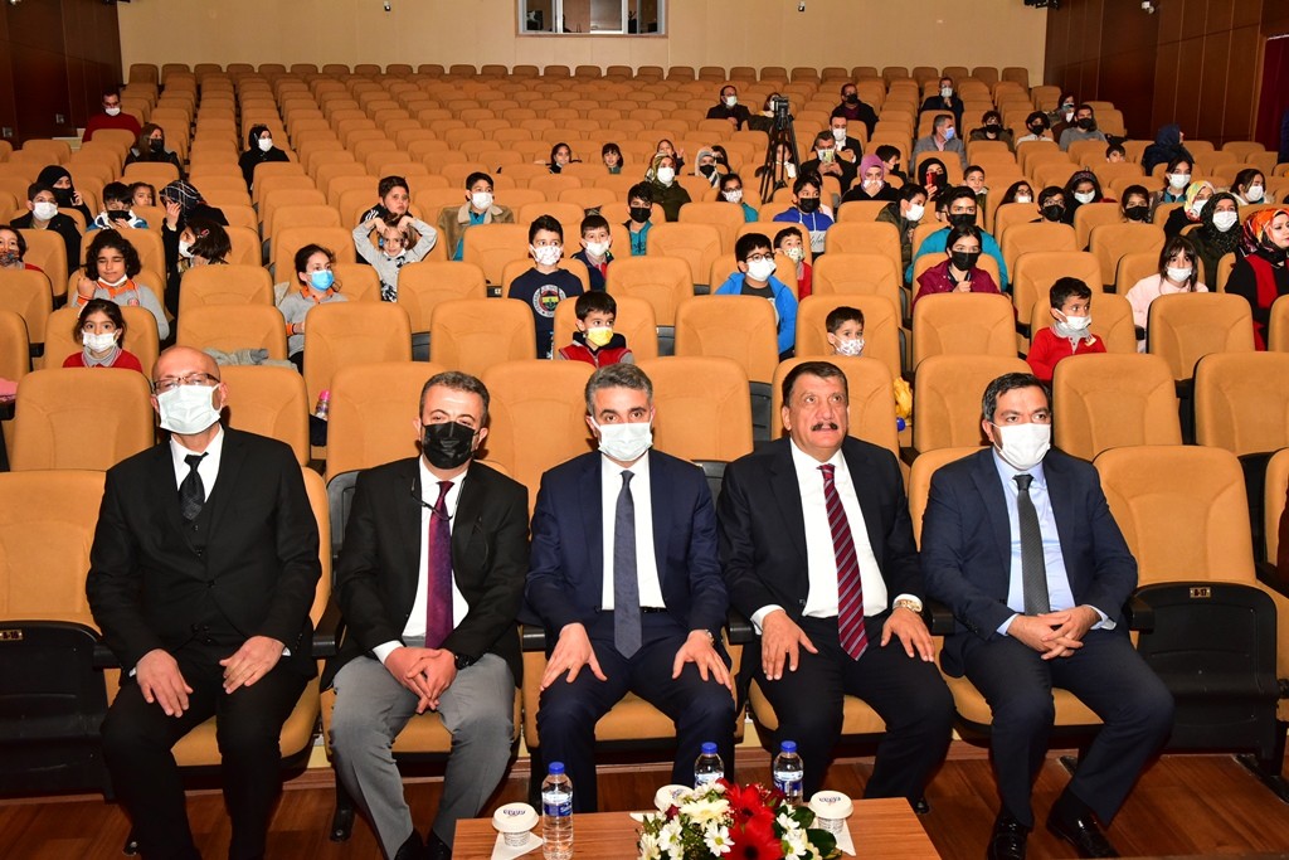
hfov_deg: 55.8
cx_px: 644
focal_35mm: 34
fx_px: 1217
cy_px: 430
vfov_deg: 38.9
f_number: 10
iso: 3200
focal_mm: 34
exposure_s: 1/60
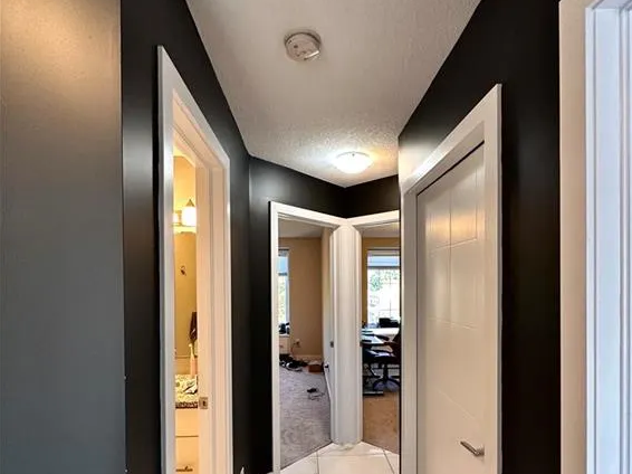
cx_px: 320
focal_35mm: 19
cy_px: 285
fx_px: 347
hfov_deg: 84.7
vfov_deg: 67.9
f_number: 2.2
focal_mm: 2.22
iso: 250
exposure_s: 1/120
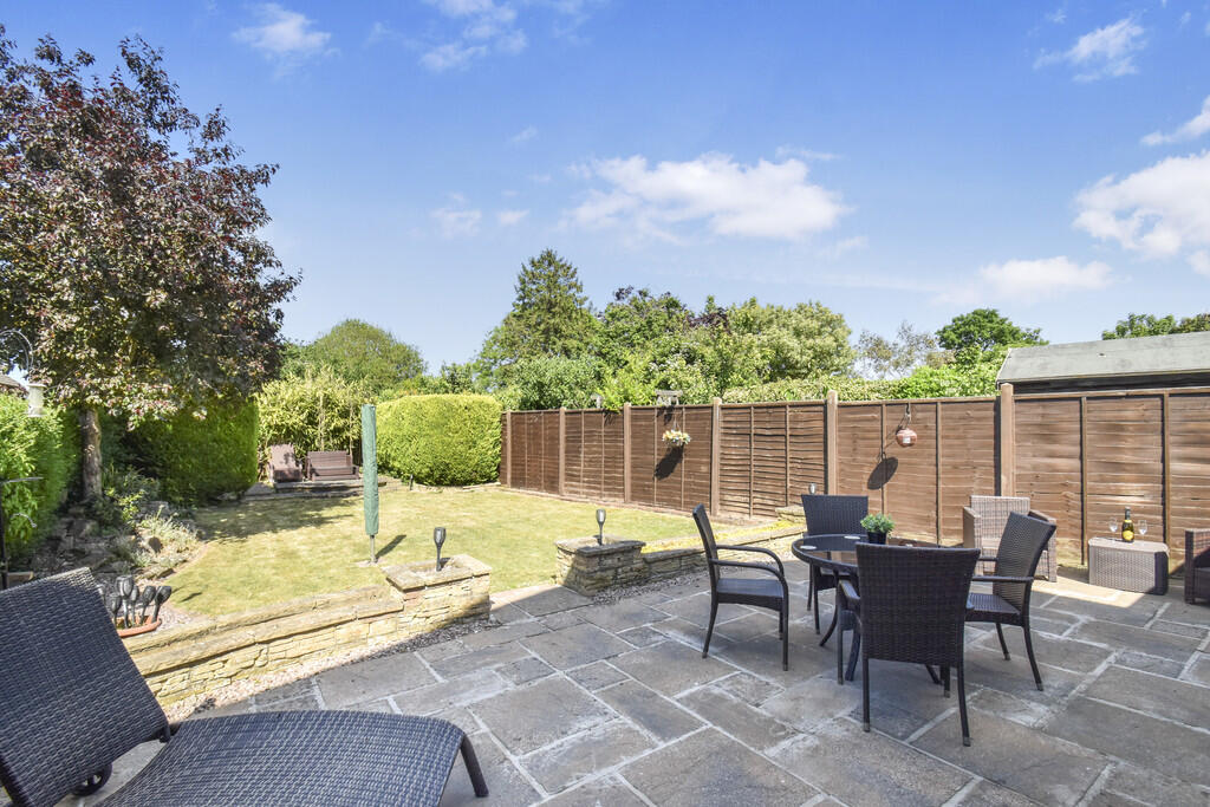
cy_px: 404
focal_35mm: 15
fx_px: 504
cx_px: 605
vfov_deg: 77.3
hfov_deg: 100.4
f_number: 8
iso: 400
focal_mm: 10
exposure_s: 1/800
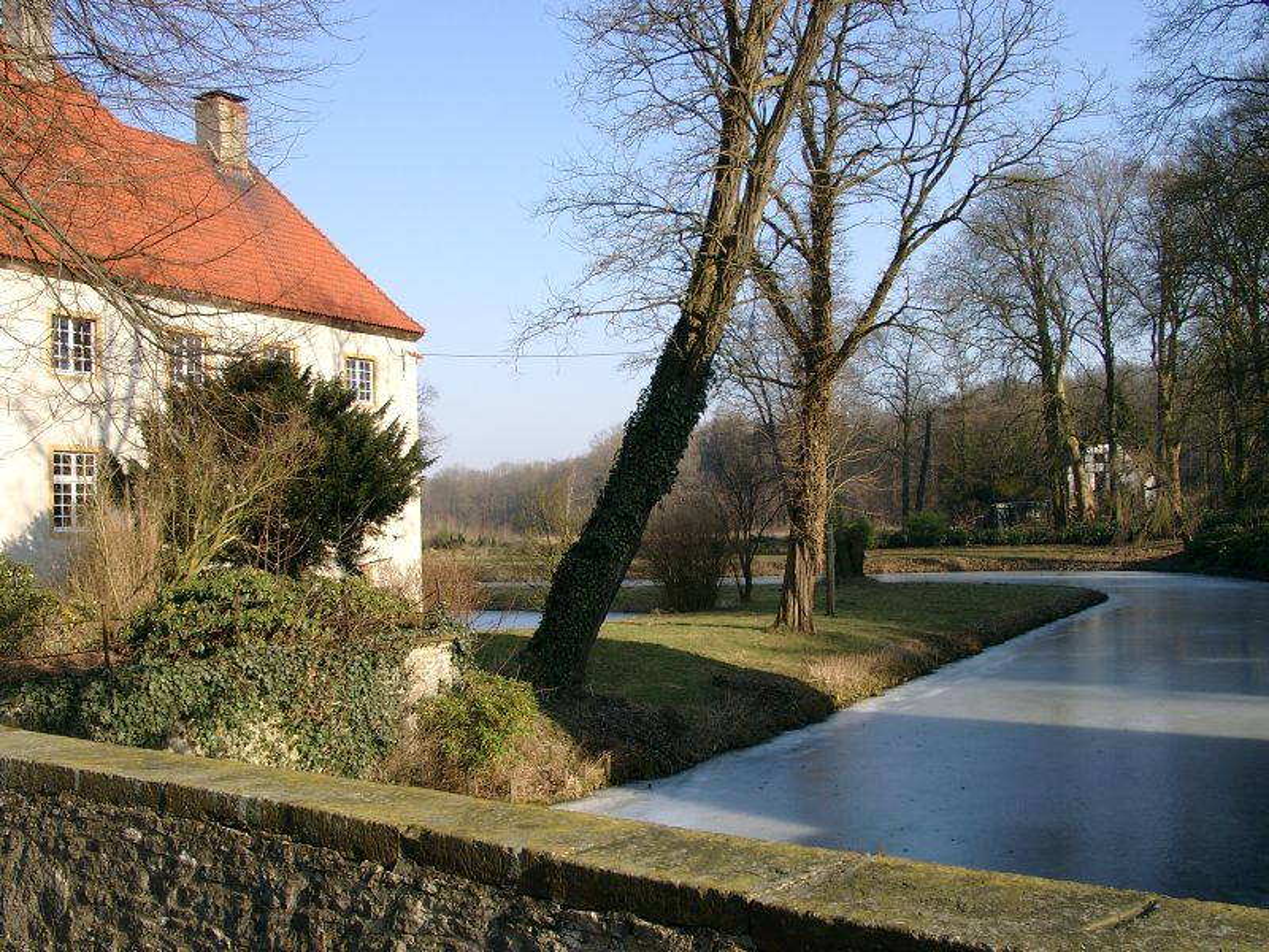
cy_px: 476
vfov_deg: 41.8
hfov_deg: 54.0
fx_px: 1246
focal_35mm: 34
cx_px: 634
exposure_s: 1/374
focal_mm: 7.13
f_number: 4
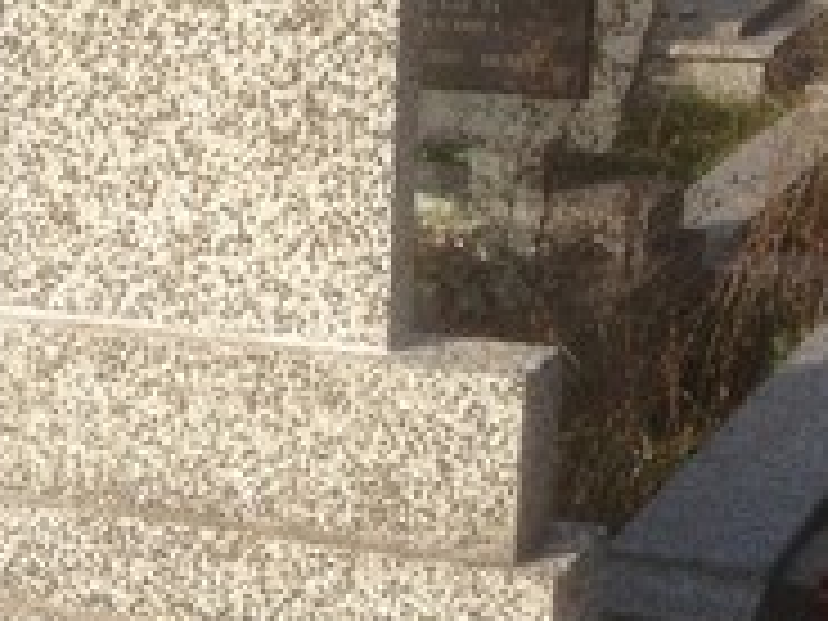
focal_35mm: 115
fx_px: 2751
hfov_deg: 16.6
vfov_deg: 12.8
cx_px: -94
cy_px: 540
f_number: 2.4
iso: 50
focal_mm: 4.12
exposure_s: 1/1466
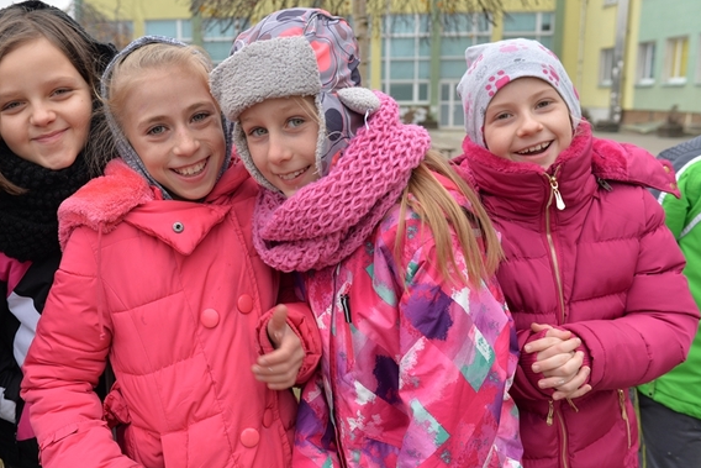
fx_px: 682
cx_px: 269
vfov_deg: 37.8
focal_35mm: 35
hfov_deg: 53.9
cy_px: 259
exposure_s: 1/100
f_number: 5.6
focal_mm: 28
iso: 100
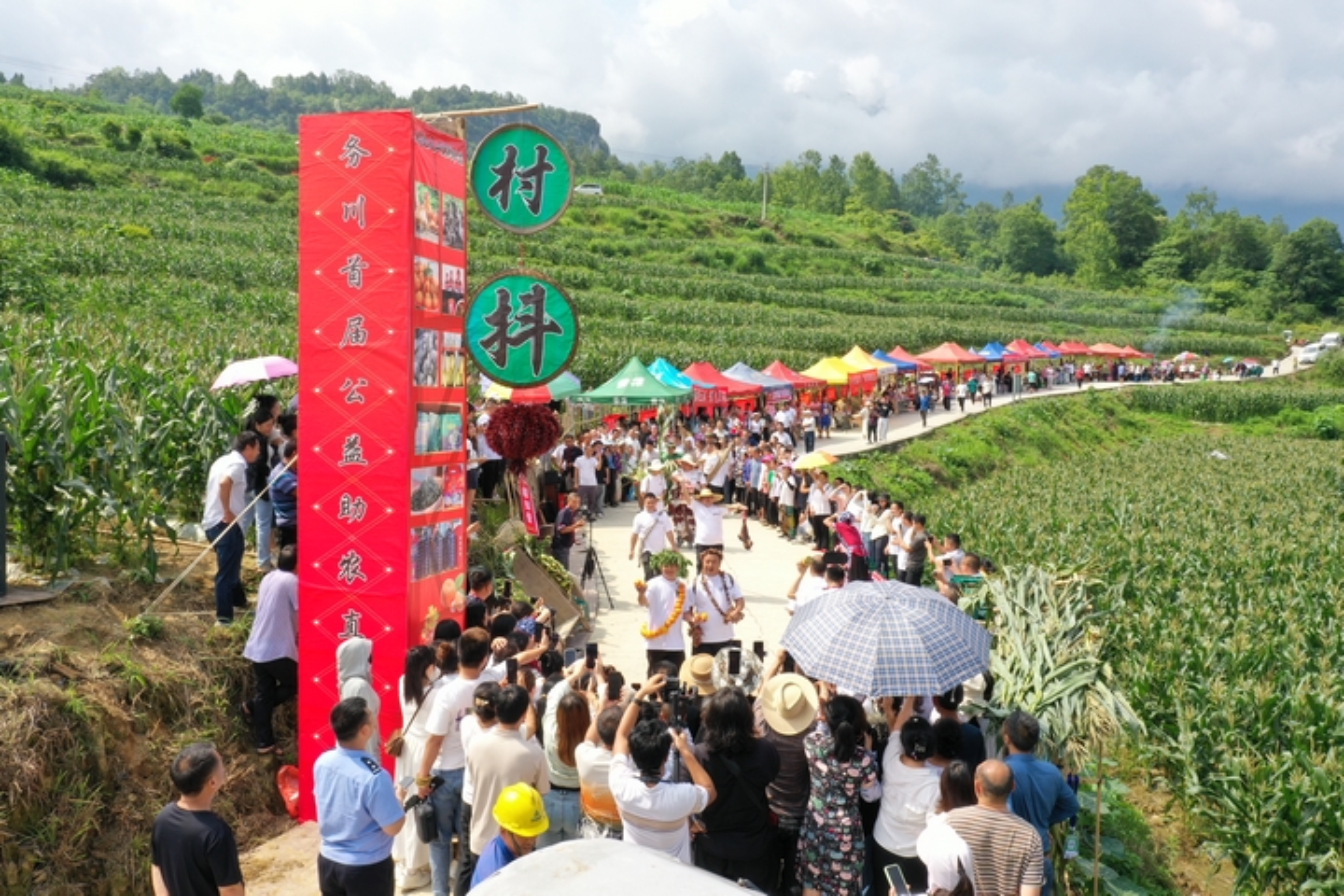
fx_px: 1045
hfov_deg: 65.5
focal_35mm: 28
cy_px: 448
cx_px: 672
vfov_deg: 46.4
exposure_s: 1/160
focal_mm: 10.26
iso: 100
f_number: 8
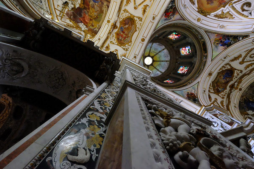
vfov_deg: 77.3
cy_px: 84
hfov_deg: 100.4
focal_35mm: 15
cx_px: 127
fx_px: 106
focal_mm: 10
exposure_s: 1/12
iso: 6400
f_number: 7.1
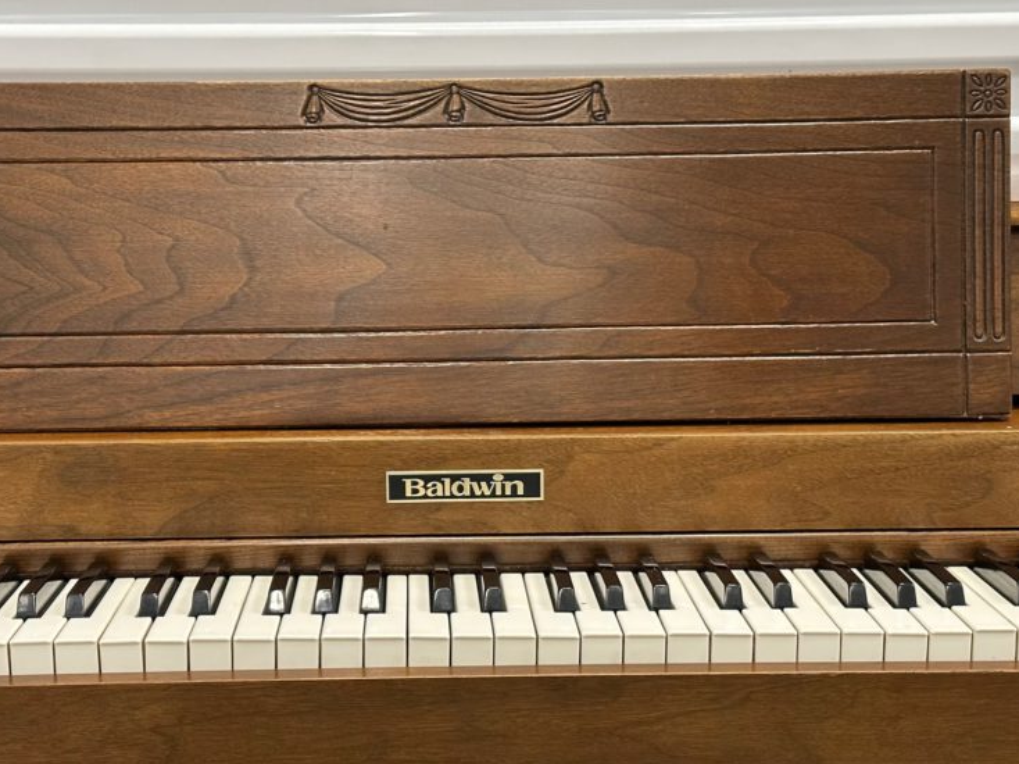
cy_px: 433
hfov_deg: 29.0
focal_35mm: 67
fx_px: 1972
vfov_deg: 21.9
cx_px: 461
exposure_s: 1/40
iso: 320
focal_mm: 6.86
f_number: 1.78
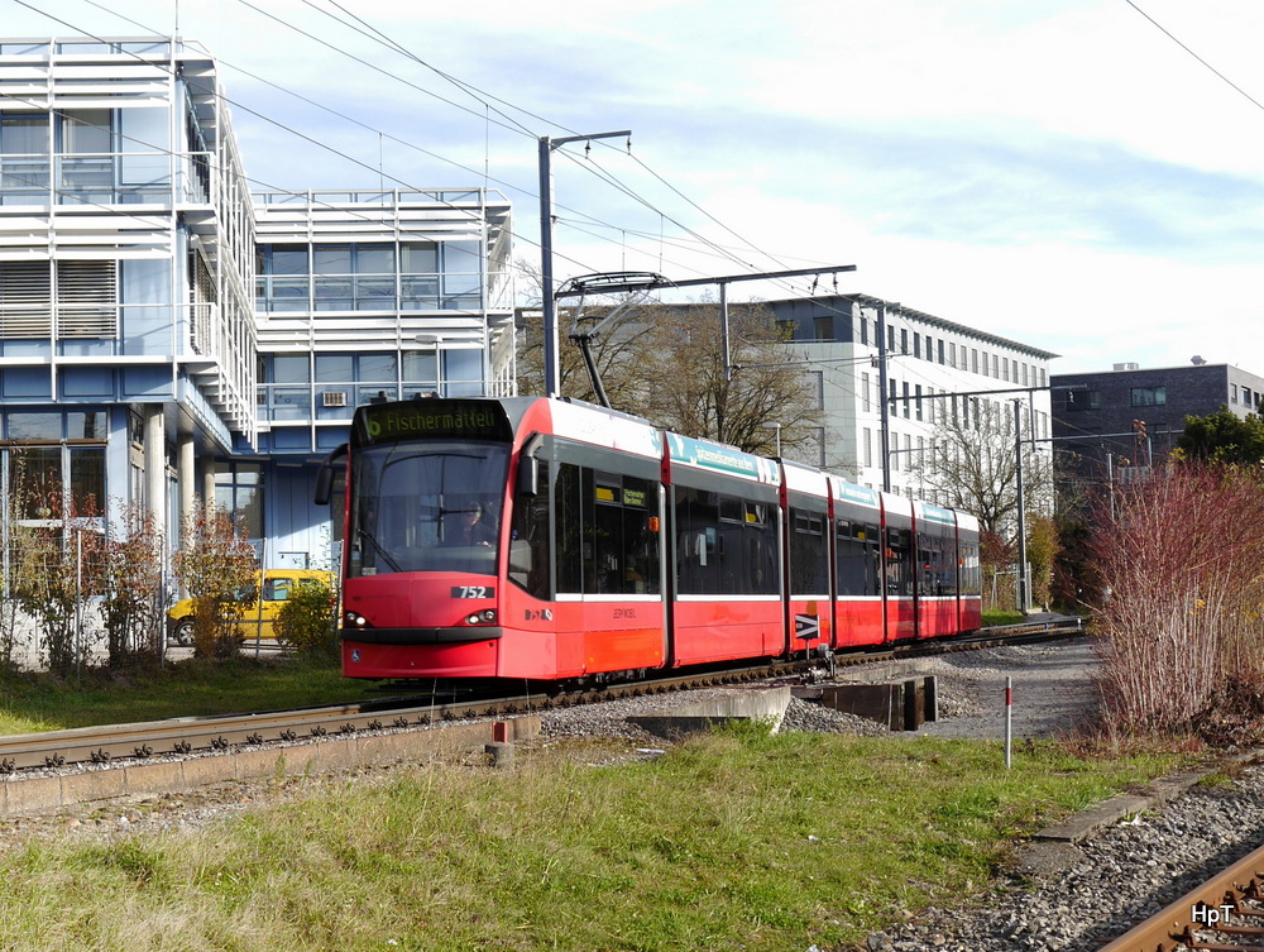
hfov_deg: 46.7
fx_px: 1463
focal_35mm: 40
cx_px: 632
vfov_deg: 36.0
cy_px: 476
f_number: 6.3
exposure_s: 1/200
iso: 160
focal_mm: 20
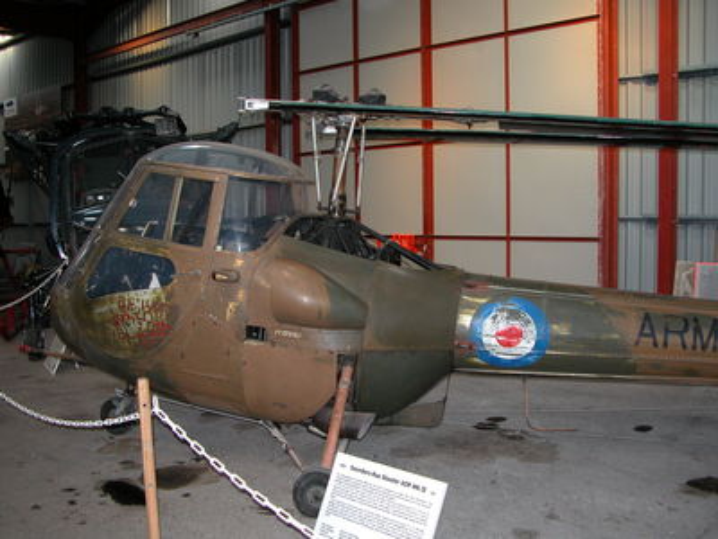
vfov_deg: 40.7
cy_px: 270
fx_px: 726
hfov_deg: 52.6
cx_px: 359
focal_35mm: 35
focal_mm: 8.9
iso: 200
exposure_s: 1/60
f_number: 2.8
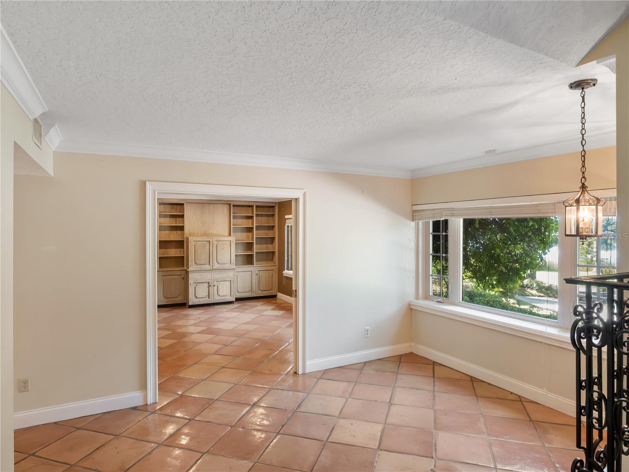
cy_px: 236
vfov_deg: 66.0
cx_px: 314
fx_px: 363
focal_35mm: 20
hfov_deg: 81.7
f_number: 7.1
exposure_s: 1/30
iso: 3200
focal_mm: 10
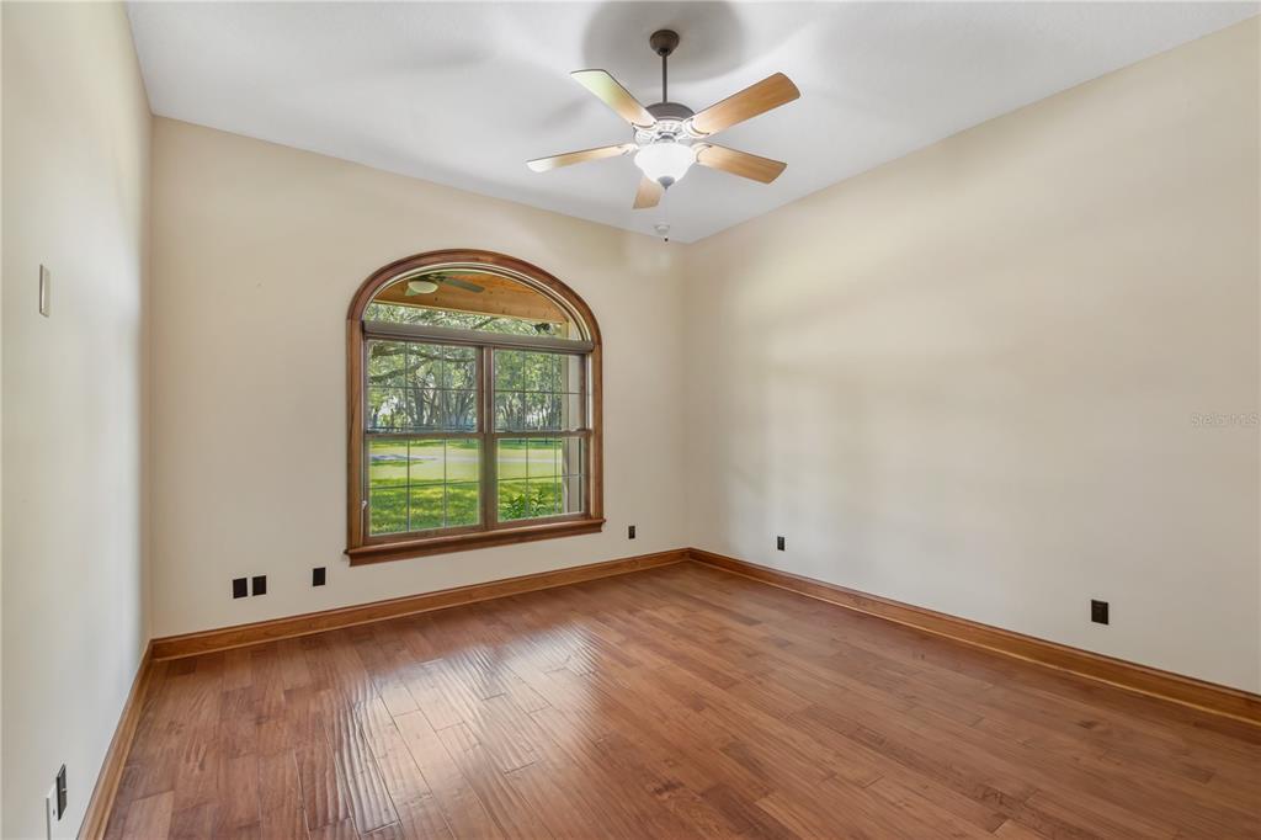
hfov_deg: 100.4
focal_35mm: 15
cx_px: 630
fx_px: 525
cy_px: 420
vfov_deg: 77.3
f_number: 9
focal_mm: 10
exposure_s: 1/2.5
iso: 250
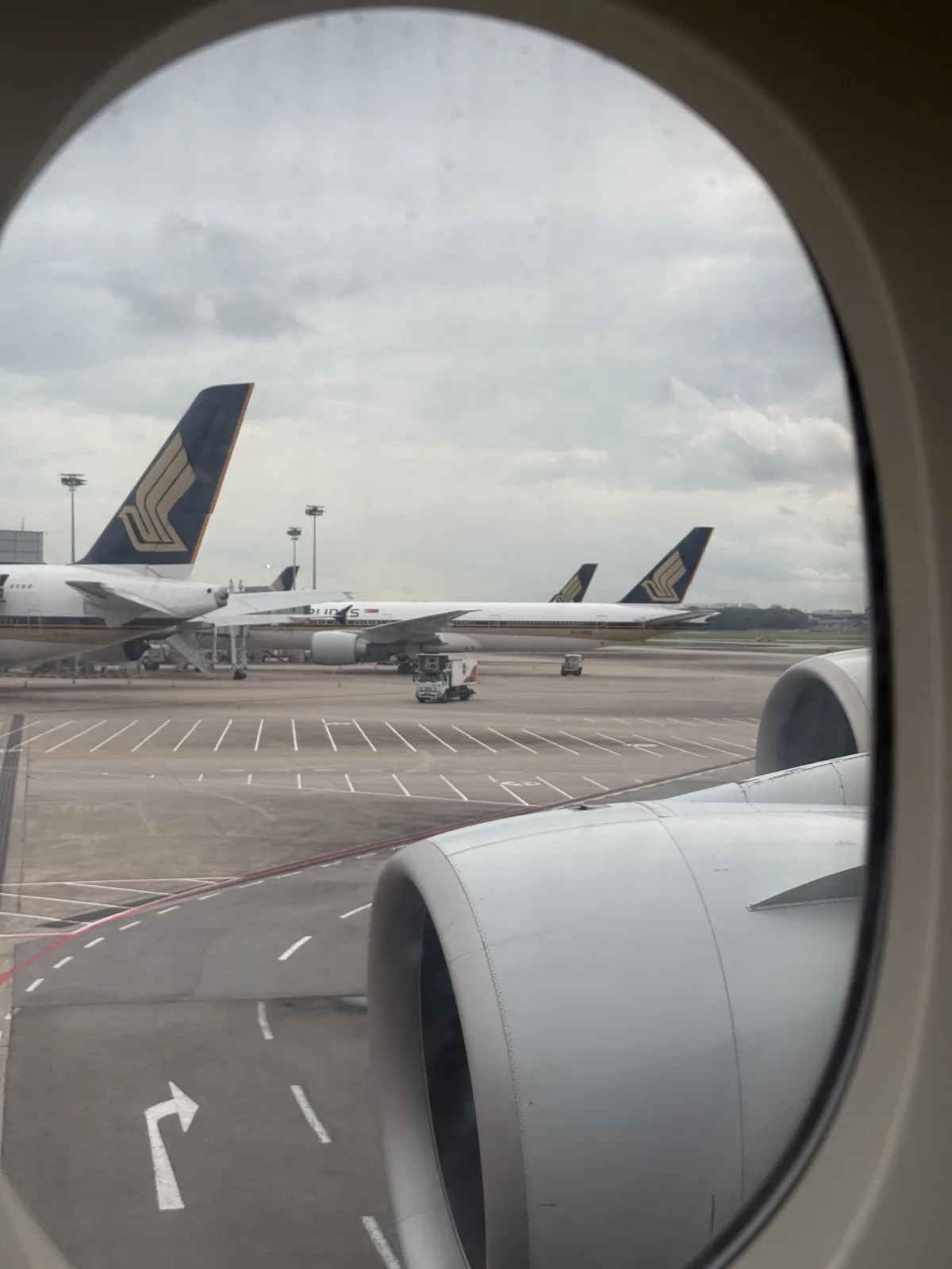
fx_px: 1760
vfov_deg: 39.7
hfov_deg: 30.3
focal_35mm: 48
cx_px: 476
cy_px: 634
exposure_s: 1/4587
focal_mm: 6.76
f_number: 1.78
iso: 80
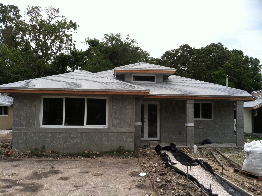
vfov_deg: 40.6
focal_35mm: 35
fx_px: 265
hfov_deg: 52.7
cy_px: 98
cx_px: 131
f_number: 2.8
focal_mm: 3.85
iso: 80
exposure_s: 1/833
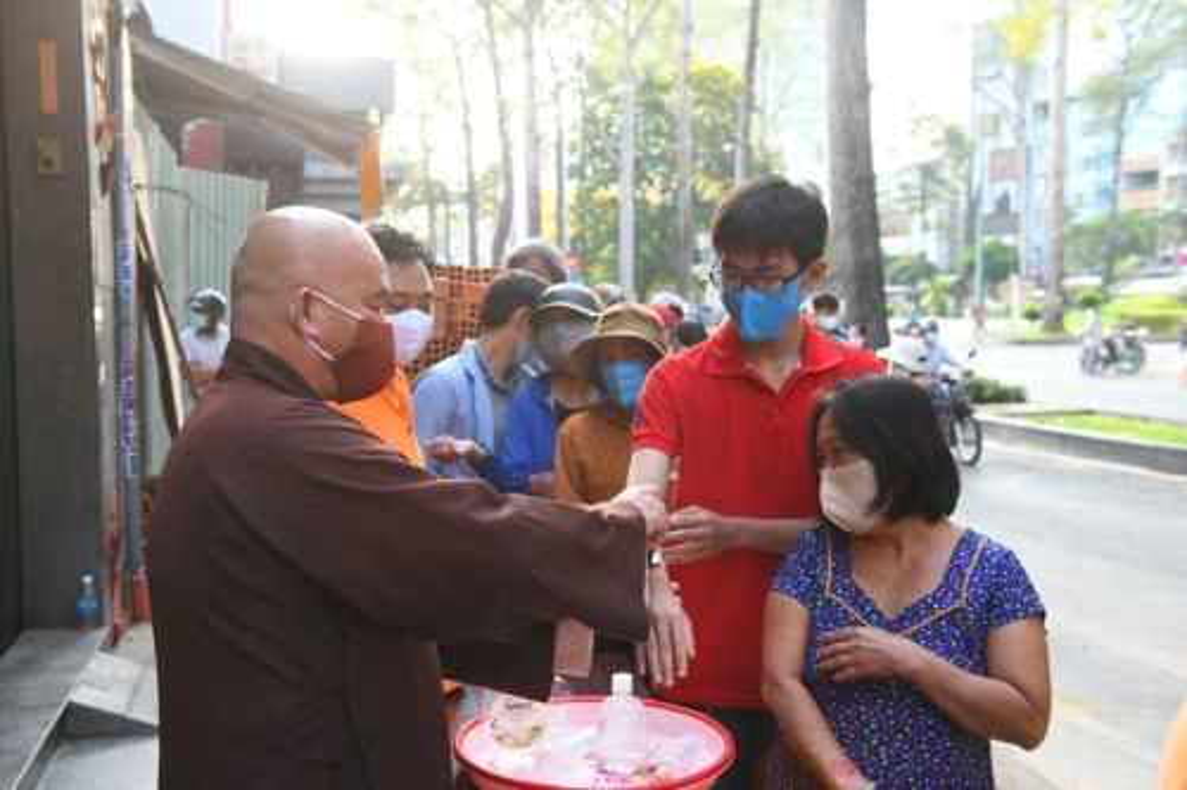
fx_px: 1252
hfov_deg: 50.7
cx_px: 594
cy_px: 395
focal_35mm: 38
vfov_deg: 35.0
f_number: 4
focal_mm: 38
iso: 500
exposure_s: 1/125
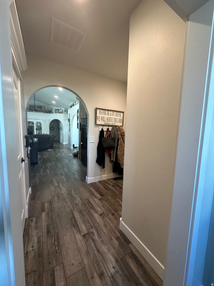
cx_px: 107
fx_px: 115
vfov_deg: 102.1
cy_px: 143
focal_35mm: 14
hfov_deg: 85.7
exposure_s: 1/60
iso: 250
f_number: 2.2
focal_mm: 2.22
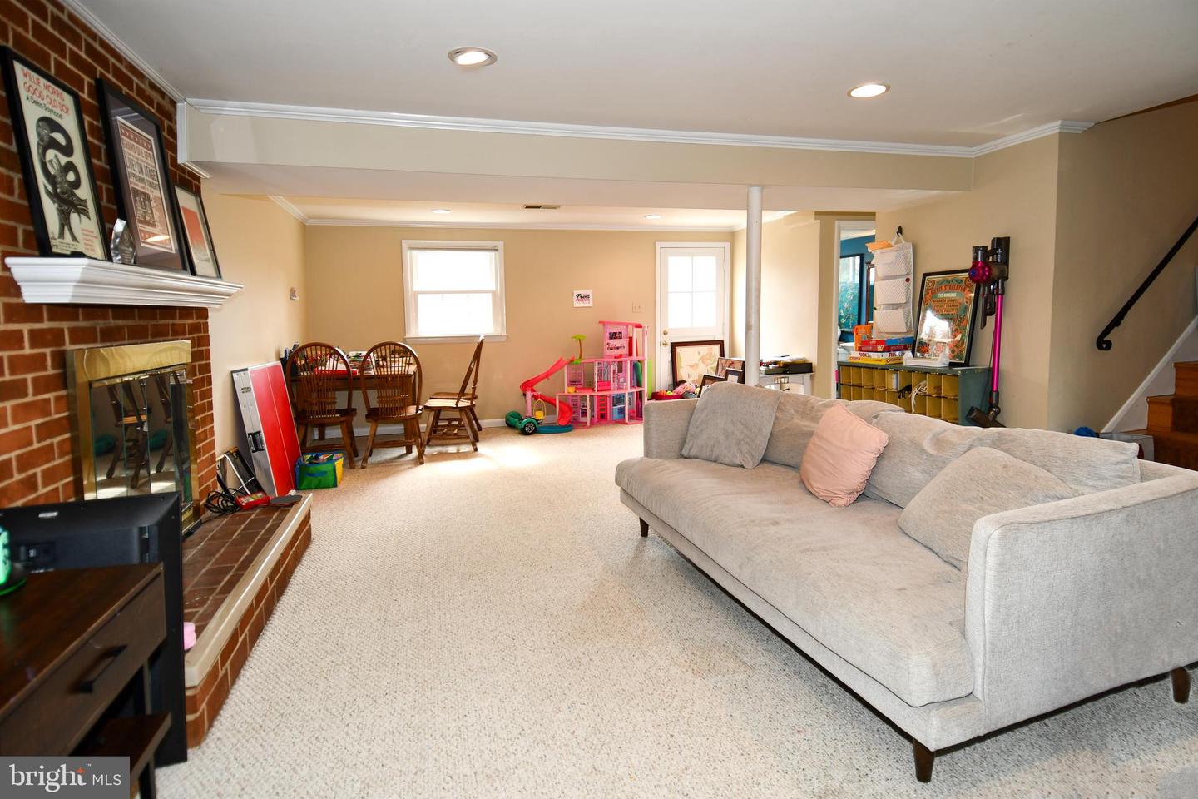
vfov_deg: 67.4
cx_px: 599
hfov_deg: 90.0
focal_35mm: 18
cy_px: 400
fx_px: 599
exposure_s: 1/60
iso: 200
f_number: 4
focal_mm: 12
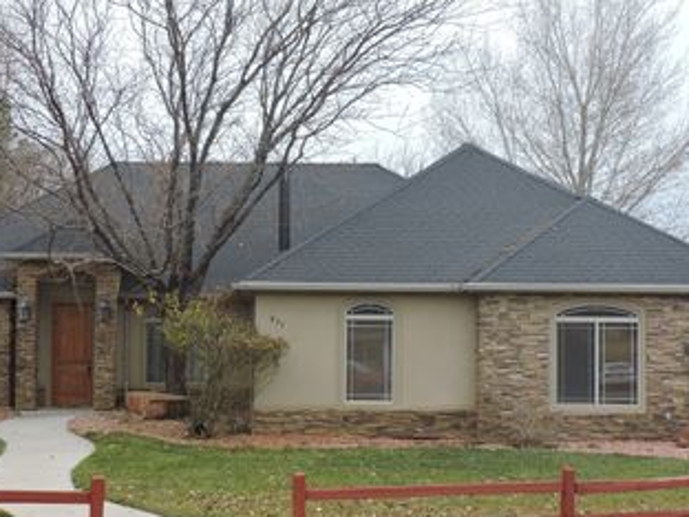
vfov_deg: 21.3
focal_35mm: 69
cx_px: 256
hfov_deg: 28.1
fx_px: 1373
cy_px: 268
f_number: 3.4
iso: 100
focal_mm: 7.7
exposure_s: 1/320
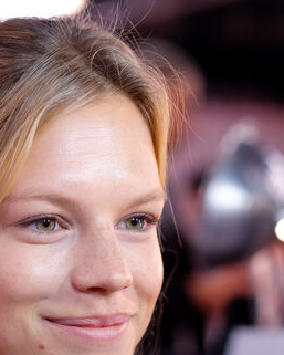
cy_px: 227
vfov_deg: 11.9
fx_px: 1701
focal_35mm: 162
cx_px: 114
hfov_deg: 9.5
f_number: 2.8
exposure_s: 1/250
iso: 1000
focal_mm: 56
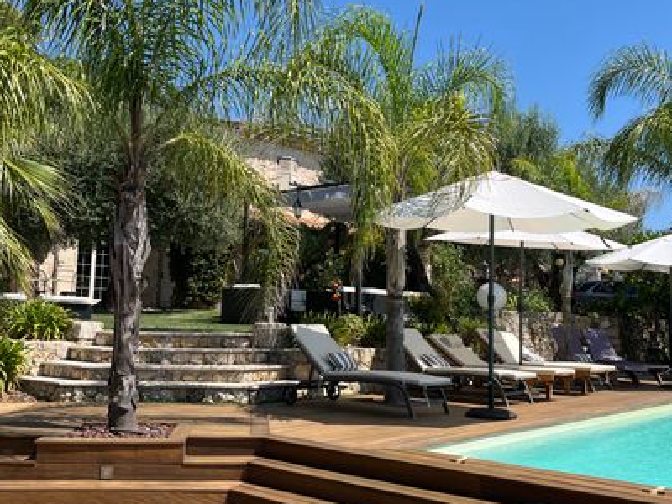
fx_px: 757
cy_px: 220
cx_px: 299
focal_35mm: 39
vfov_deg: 36.8
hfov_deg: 47.8
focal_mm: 5.1
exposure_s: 1/2571
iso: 50
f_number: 1.6
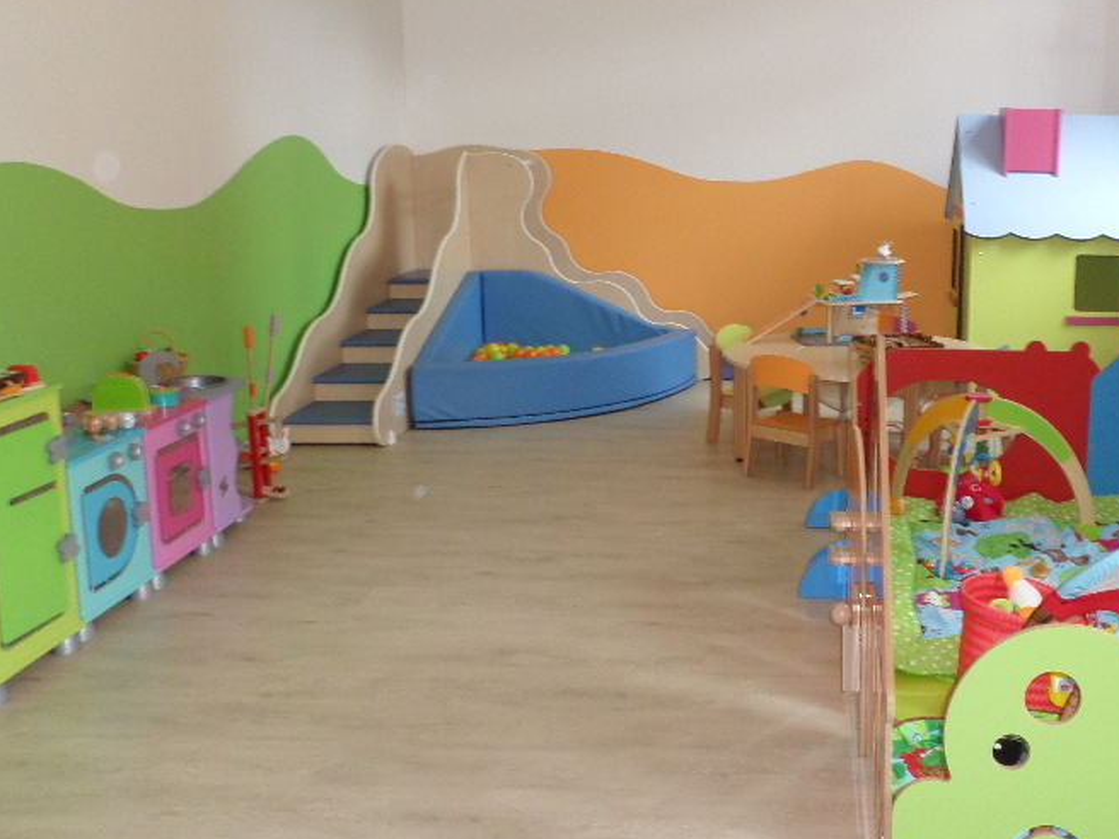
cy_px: 334
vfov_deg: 36.7
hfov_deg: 47.0
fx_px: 1261
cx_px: 761
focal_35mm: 39
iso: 200
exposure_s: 1/30
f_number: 2.5
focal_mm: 4.5
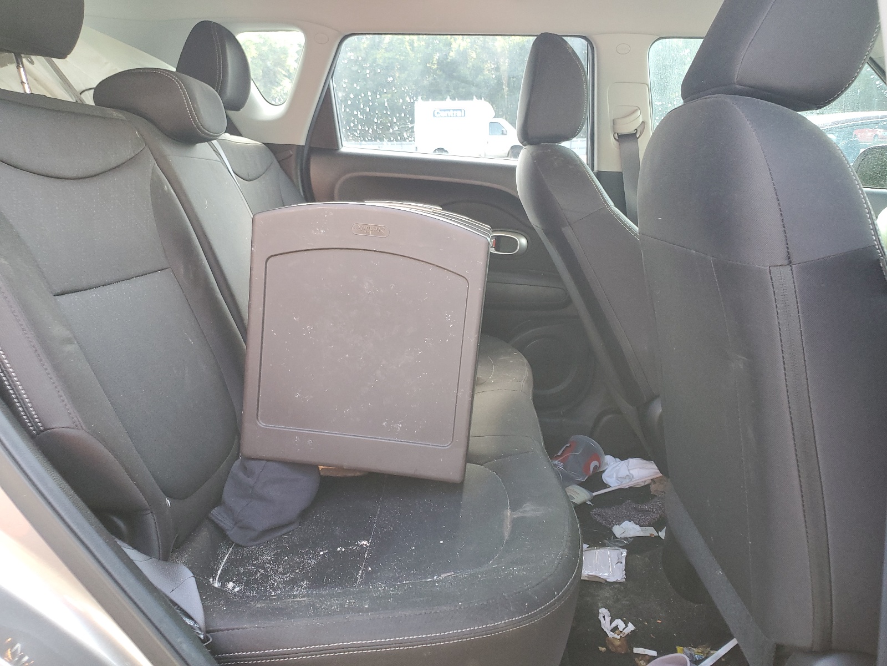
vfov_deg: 53.1
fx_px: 666
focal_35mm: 26
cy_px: 333
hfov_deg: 67.3
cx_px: 444
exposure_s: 1/60.2
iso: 121
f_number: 1.5
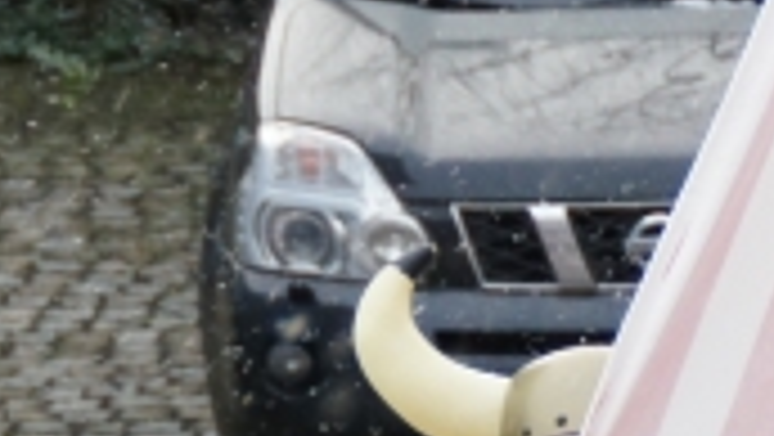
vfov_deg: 2.1
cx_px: 1899
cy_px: 850
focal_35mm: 575
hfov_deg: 3.7
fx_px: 11808
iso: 1000
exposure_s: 1/125
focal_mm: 70
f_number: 5
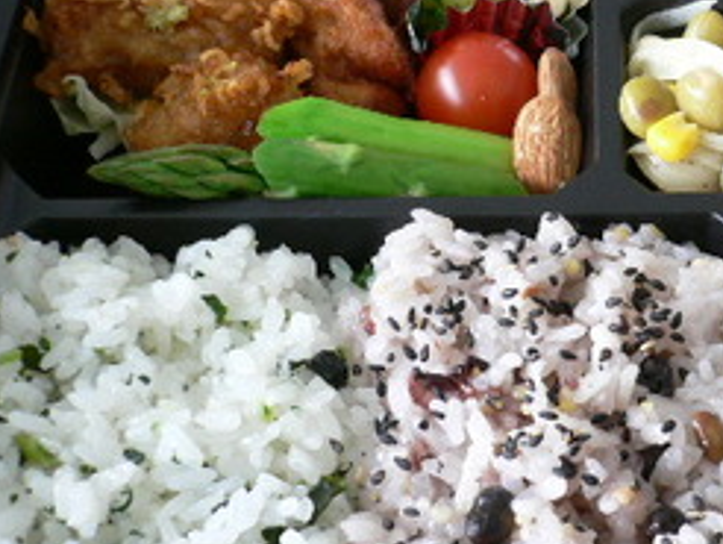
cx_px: 605
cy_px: 275
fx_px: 1484
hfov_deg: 26.7
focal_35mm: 71
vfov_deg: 20.8
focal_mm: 5.8
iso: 100
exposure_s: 1/25
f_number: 2.8
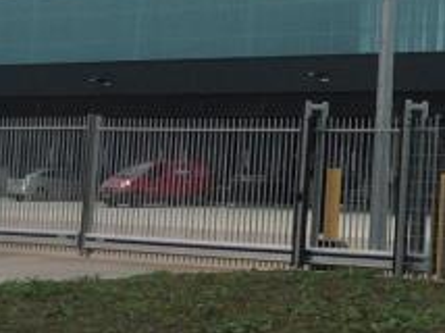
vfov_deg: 10.5
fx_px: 1785
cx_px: 749
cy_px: -29
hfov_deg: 13.1
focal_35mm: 139
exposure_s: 1/2053
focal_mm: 4.15
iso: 32
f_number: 2.2
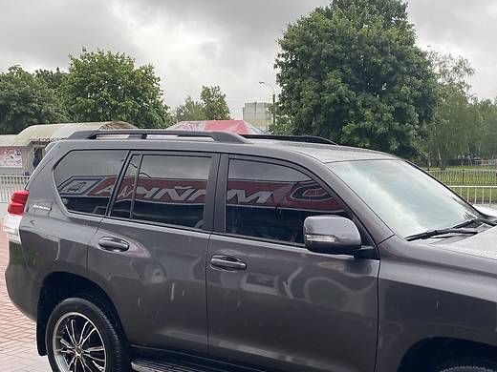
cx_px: 351
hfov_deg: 45.7
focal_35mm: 40
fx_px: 574
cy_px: 254
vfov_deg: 35.5
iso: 32
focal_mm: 4.2
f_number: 1.8
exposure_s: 1/376
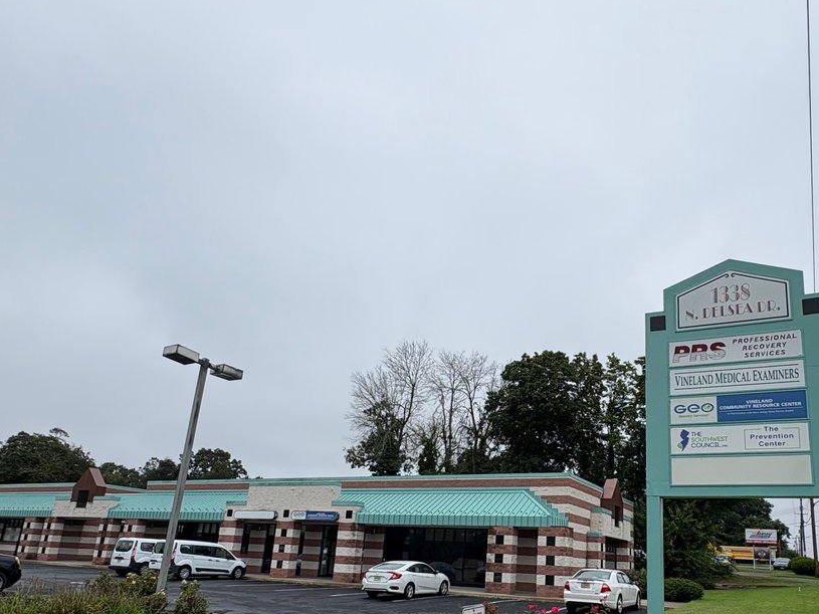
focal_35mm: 26
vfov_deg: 51.9
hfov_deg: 66.5
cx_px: 504
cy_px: 415
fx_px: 615
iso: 50
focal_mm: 2.22
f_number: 2.2
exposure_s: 1/1637
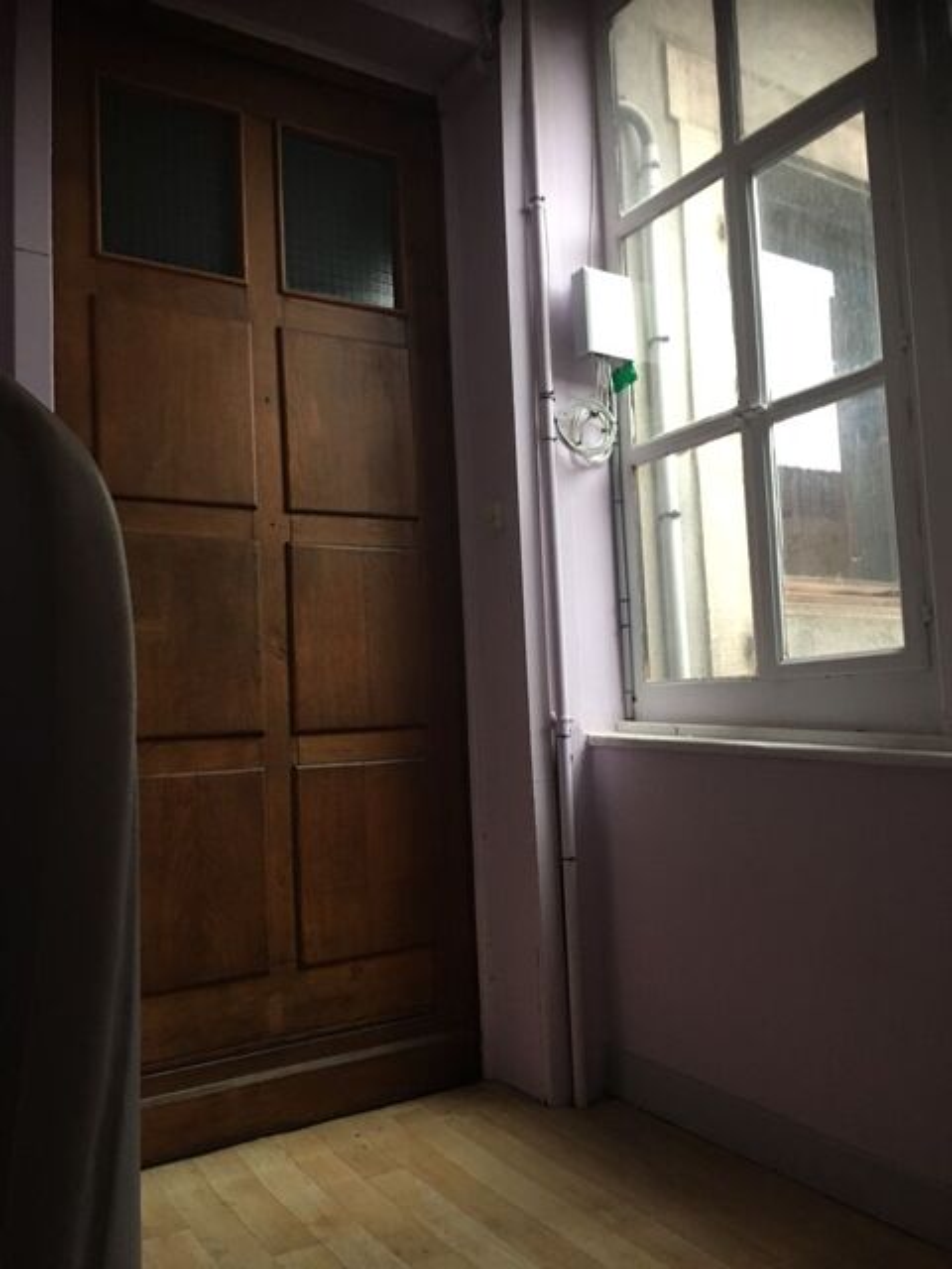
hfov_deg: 48.2
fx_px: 1063
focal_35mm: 29
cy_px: 634
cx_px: 476
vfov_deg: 61.7
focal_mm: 4.15
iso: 160
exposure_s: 1/33
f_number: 2.2
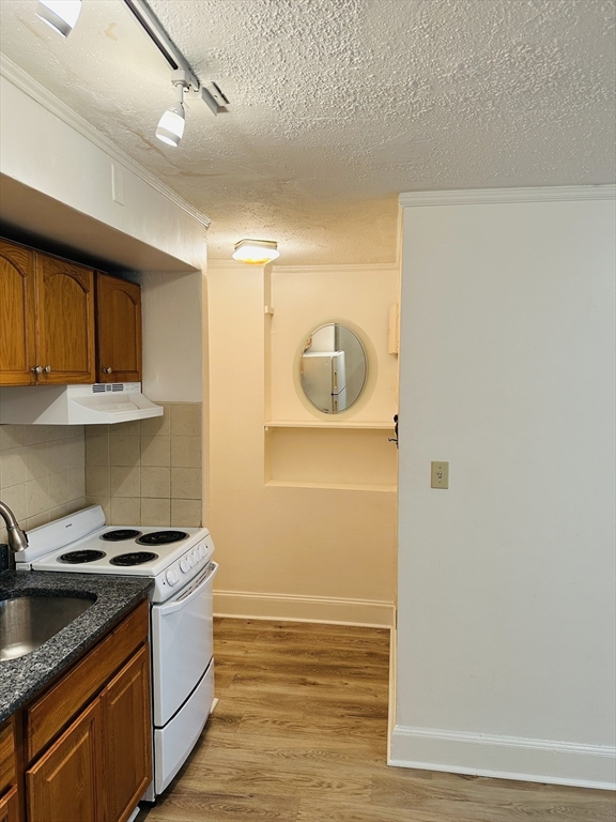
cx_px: 308
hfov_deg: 56.8
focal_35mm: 24
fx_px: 569
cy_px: 411
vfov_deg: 71.6
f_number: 1.78
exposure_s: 1/60
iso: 125
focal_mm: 6.86
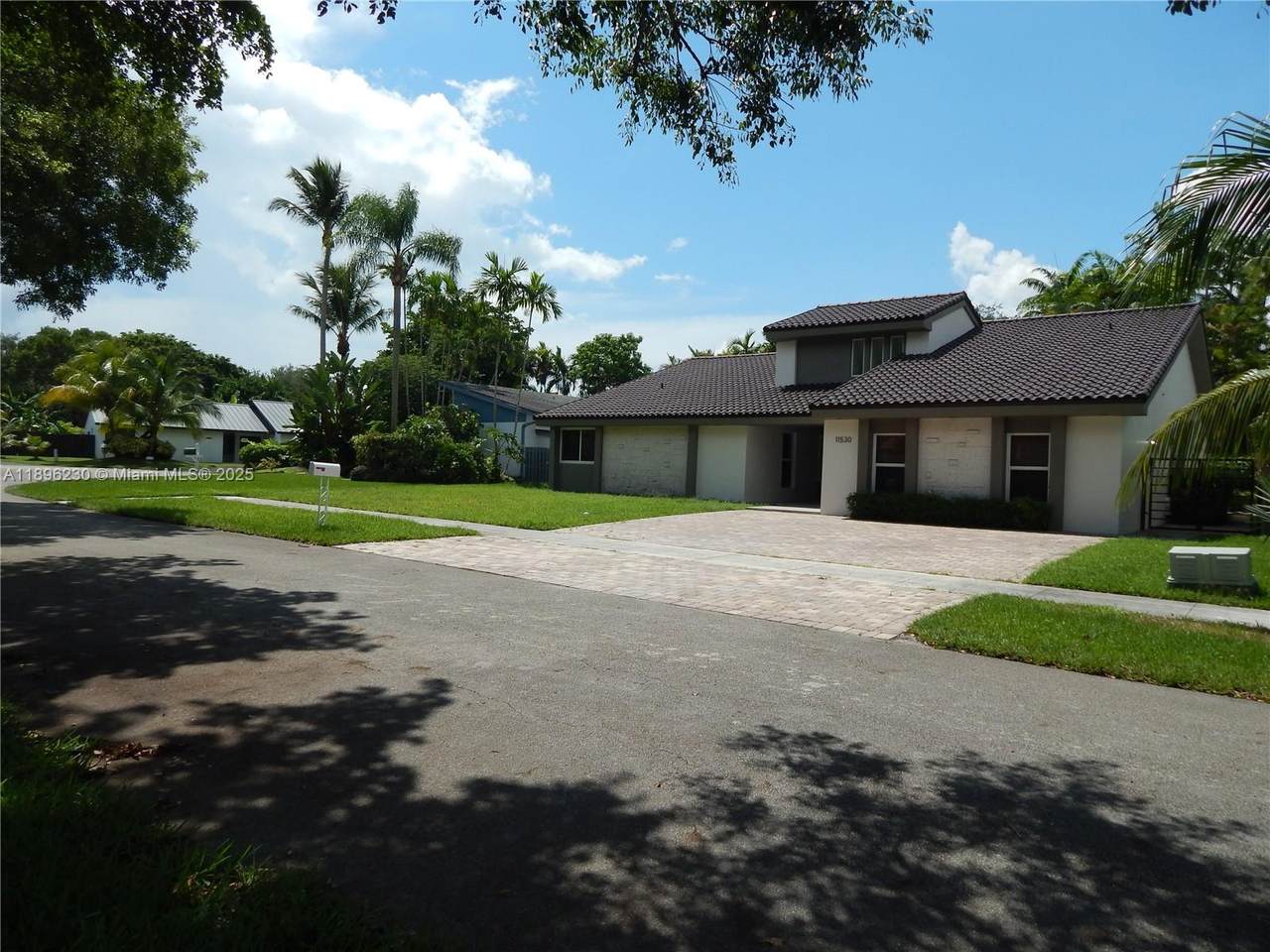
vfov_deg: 58.9
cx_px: 635
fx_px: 844
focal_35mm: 23
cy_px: 476
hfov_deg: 73.9
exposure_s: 1/800
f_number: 6
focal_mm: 4
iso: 125
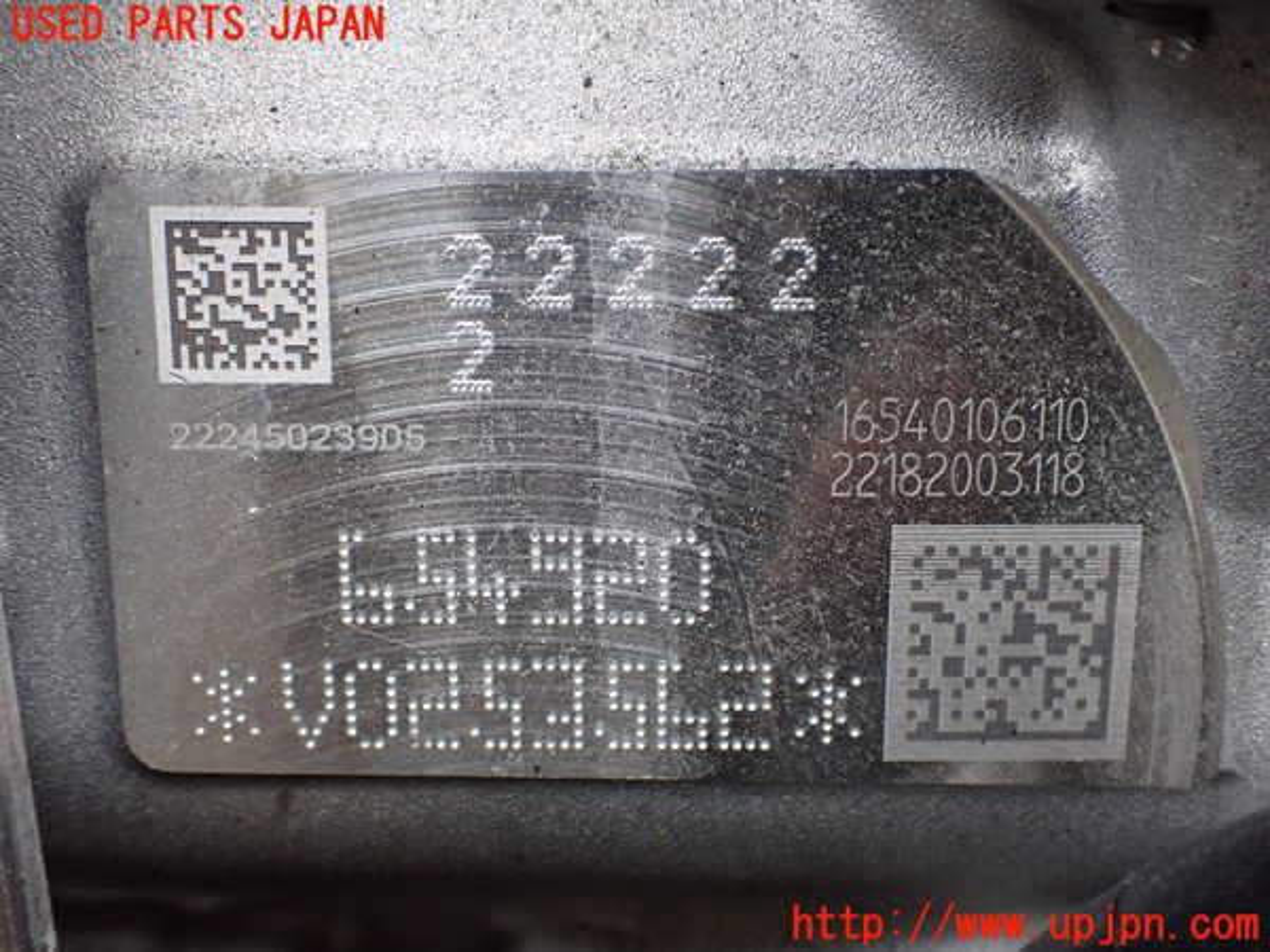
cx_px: 635
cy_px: 476
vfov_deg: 37.7
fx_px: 1394
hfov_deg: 49.0
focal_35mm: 38
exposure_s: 1/160
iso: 500
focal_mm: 6.83
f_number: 2.7
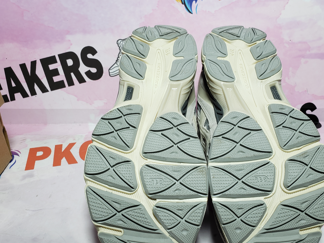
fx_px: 300
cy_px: 147
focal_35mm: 32
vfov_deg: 43.9
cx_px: 179
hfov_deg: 56.7
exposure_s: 1/217
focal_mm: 4.3
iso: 50
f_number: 2.4
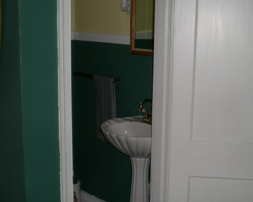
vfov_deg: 27.1
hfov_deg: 33.2
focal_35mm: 56
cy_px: 107
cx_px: 177
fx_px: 419
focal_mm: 6.3
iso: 50
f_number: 3.1
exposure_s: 1/60
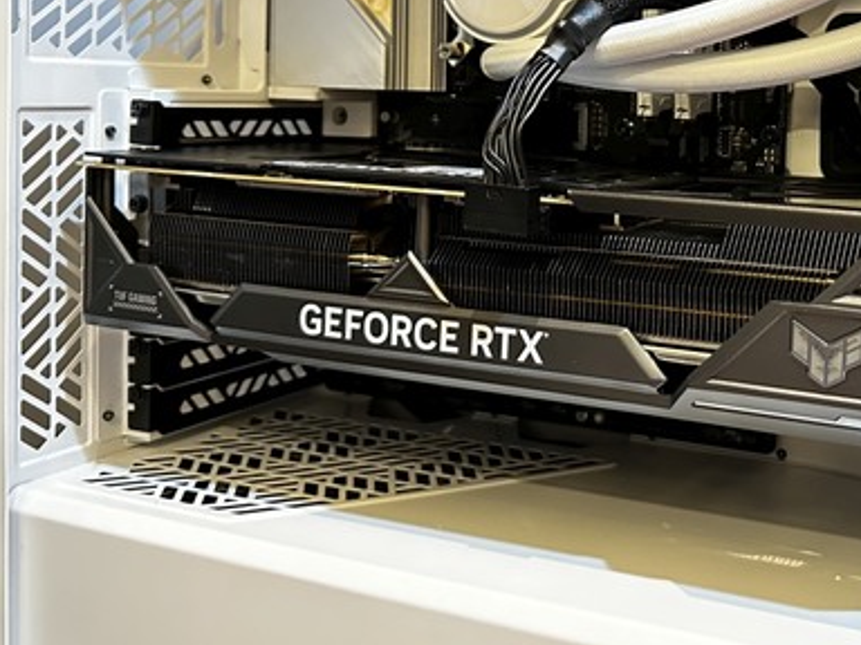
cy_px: 139
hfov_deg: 39.9
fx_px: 1119
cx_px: 720
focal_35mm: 45
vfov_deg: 31.4
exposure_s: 1/40
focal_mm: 6.86
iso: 800
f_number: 1.78
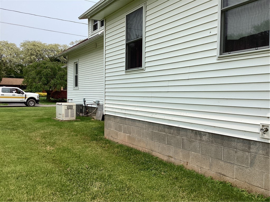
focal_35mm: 31
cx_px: 135
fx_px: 242
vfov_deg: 45.4
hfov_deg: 58.4
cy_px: 101
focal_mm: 3.3
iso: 25
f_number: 2.4
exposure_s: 1/1481
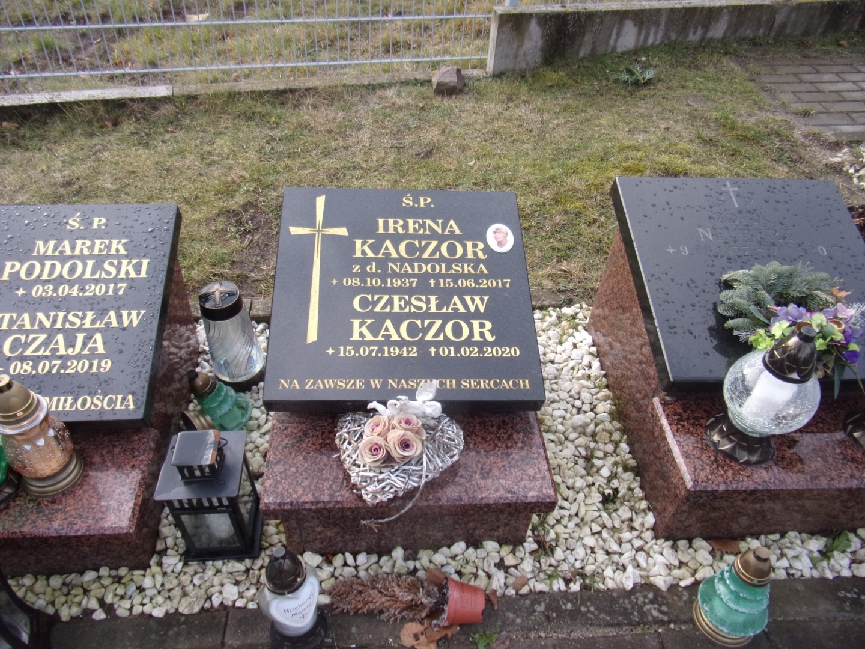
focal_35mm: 24
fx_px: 600
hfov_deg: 71.6
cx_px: 432
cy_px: 324
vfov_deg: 56.8
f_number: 3.3
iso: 80
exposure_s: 1/200
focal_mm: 4.3
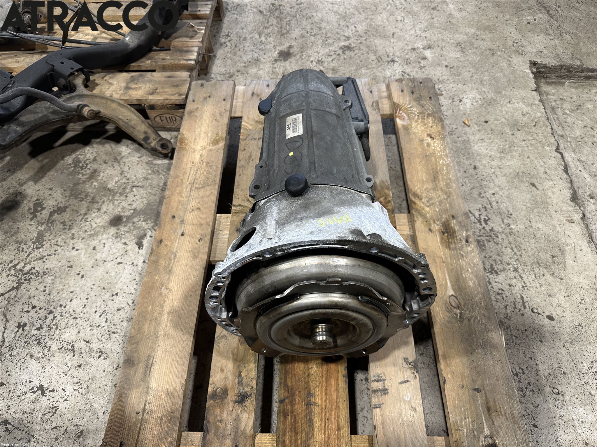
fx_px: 414
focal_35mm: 24
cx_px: 298
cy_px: 224
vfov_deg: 56.8
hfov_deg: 71.6
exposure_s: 1/100
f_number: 1.78
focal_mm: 6.86
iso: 125
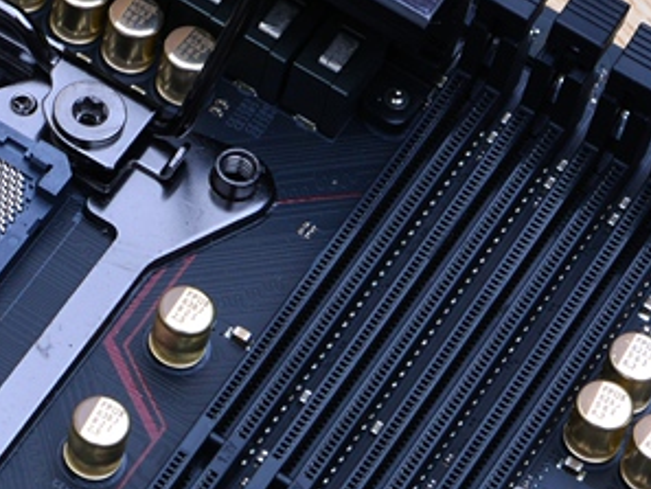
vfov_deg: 7.6
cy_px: -45
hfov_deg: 9.9
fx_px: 3650
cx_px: -300
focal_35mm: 194
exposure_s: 1/100
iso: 320
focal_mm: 50
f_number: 16
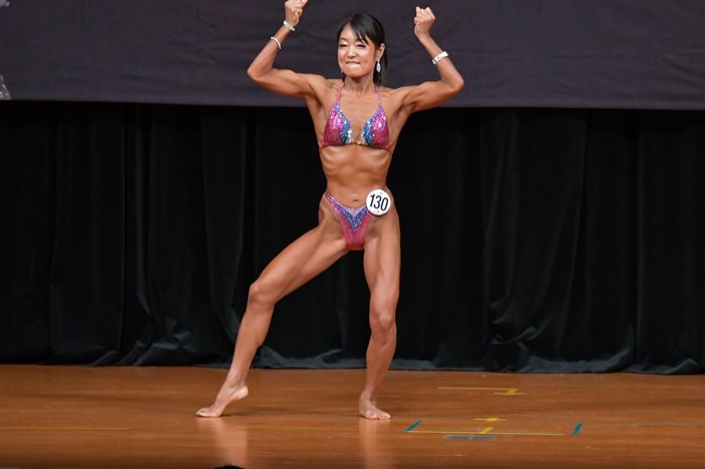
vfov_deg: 4.4
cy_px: 215
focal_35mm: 314
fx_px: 6146
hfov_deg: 6.6
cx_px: 367
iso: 4000
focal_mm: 190
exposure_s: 1/400
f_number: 5.6
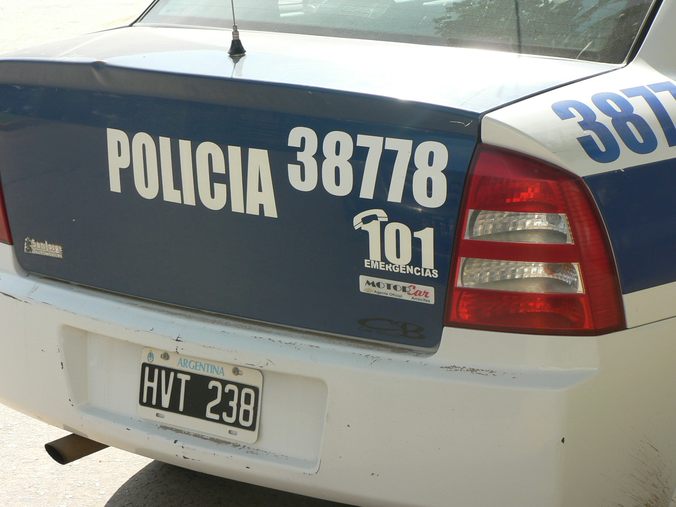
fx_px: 2168
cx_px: 338
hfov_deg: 17.7
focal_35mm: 111
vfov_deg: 13.3
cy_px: 254
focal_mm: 19
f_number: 4
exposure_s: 1/320
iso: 64
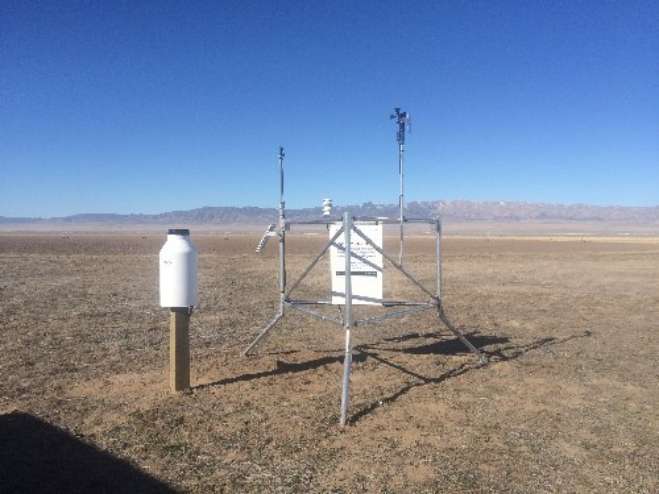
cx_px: 330
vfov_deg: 48.2
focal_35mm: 29
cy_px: 247
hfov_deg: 61.7
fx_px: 552
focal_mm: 4.15
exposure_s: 1/2933
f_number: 2.2
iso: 32
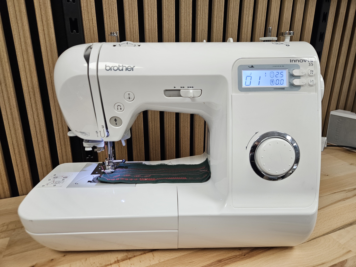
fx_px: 237
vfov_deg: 58.9
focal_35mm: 23
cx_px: 178
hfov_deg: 73.9
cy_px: 134
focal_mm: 5.4
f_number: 1.8
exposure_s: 1/190
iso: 160
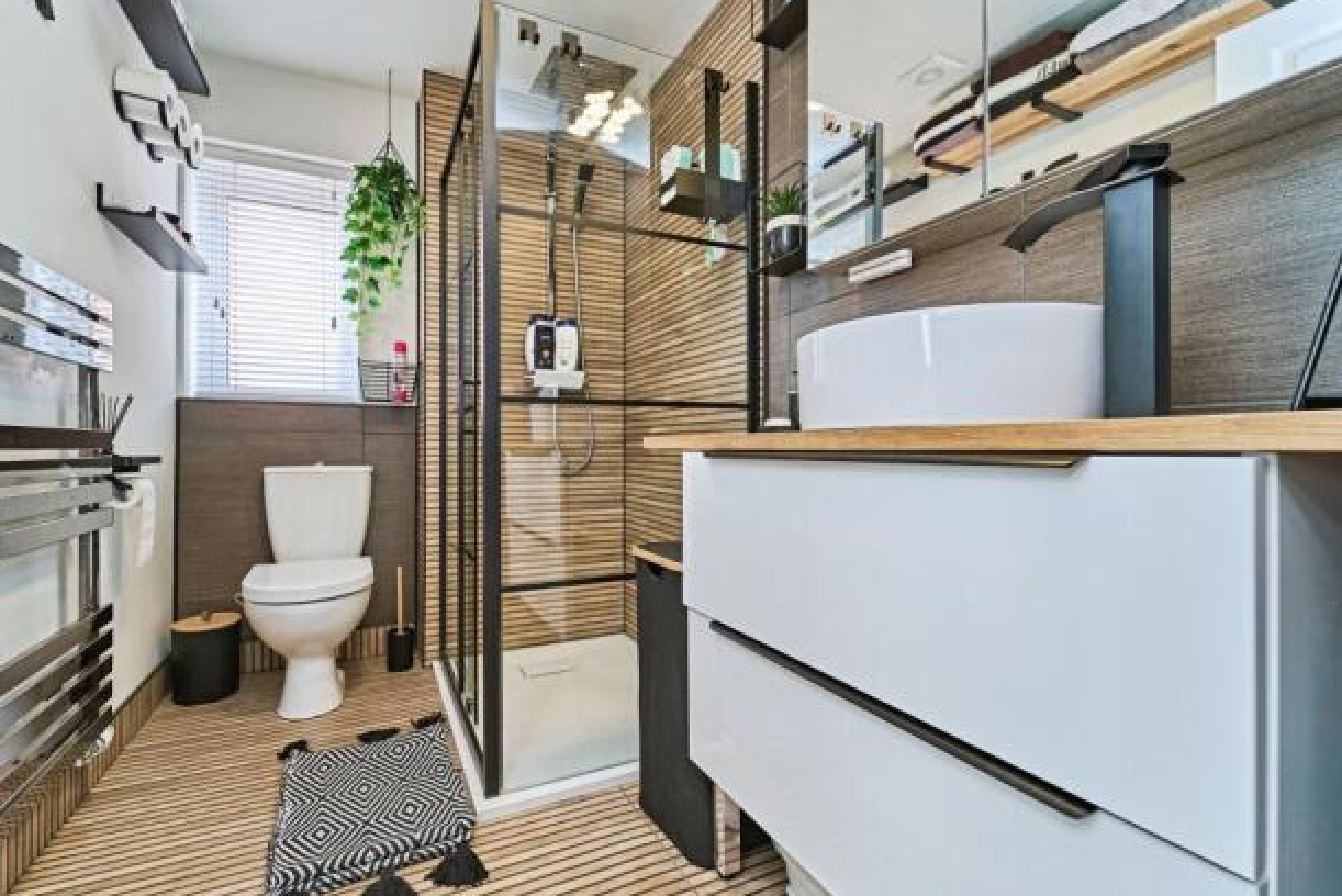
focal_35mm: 15
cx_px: 625
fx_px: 559
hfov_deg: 100.2
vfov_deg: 77.4
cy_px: 449
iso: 400
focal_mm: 14
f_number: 8
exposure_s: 1/15
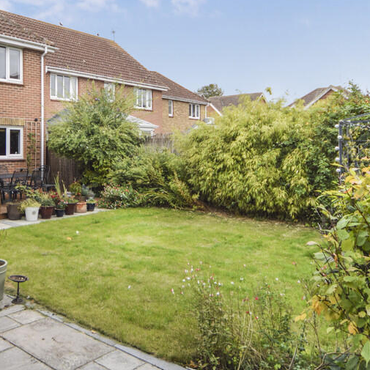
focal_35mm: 31
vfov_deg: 51.9
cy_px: 134
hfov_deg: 49.8
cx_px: 81
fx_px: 375
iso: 100
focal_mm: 12
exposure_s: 1/200
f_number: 4.5
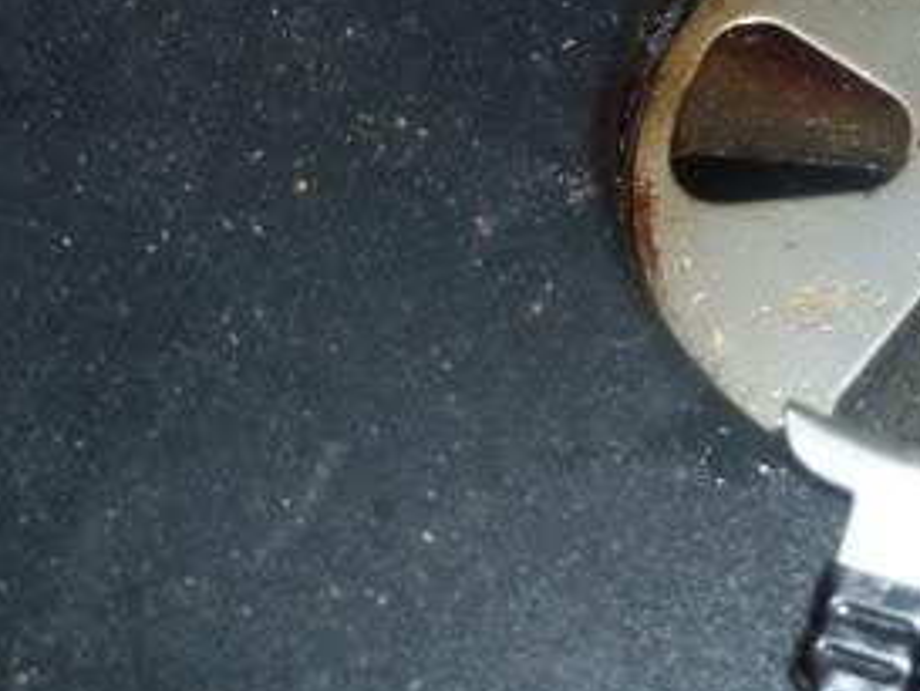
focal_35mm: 82
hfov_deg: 23.2
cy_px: 145
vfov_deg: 17.9
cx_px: 832
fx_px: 2180
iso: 100
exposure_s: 1/30
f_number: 3
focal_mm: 6.3
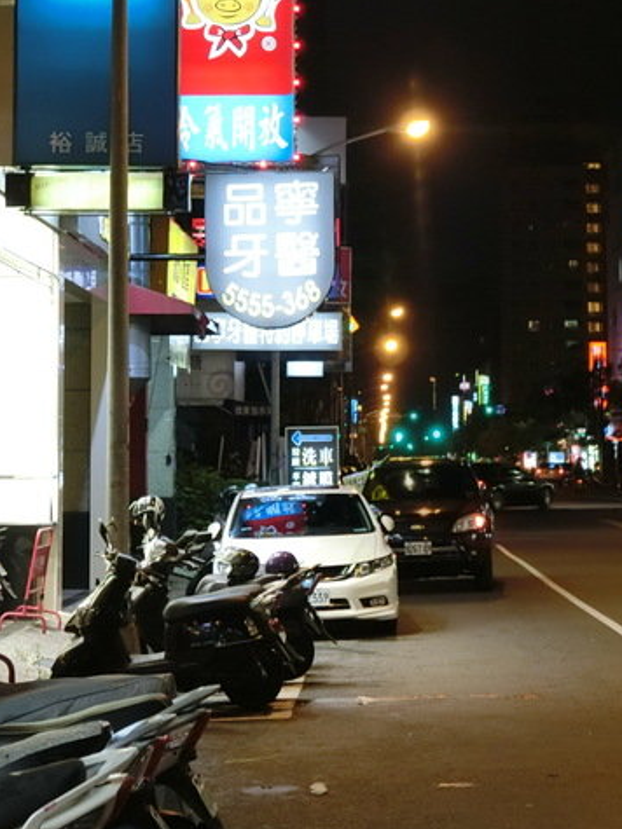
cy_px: 232
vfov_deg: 19.3
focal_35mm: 101
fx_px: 2421
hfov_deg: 14.6
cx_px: 365
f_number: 3.8
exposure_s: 1/13
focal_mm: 12.8
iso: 200
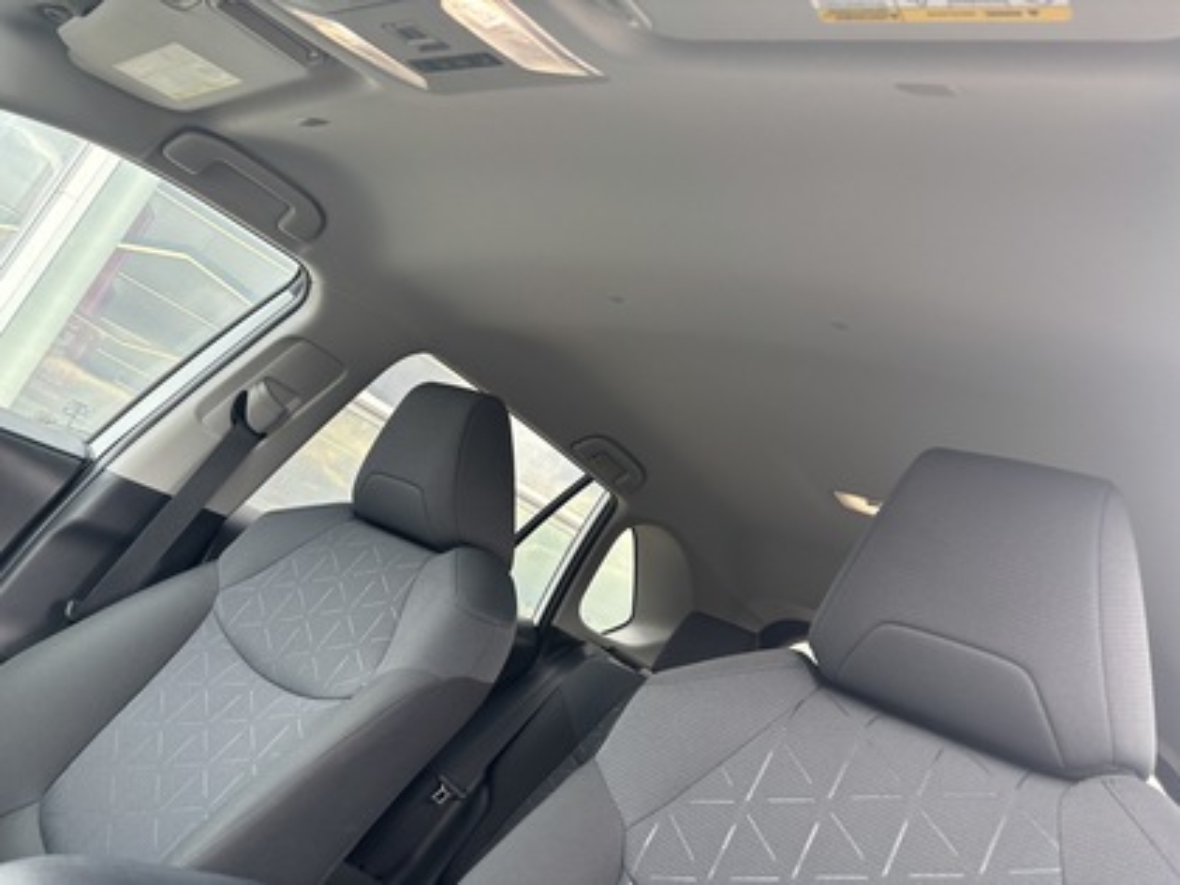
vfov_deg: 53.1
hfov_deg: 67.3
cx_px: 590
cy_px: 442
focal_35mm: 26
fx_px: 886
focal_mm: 5.96
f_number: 1.6
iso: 64
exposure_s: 1/143
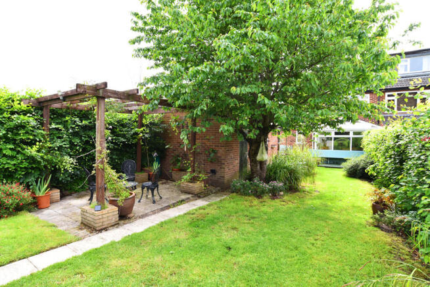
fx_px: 215
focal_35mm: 18
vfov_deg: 67.5
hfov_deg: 90.0
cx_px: 215
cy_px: 144
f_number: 8
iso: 400
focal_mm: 18
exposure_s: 1/125
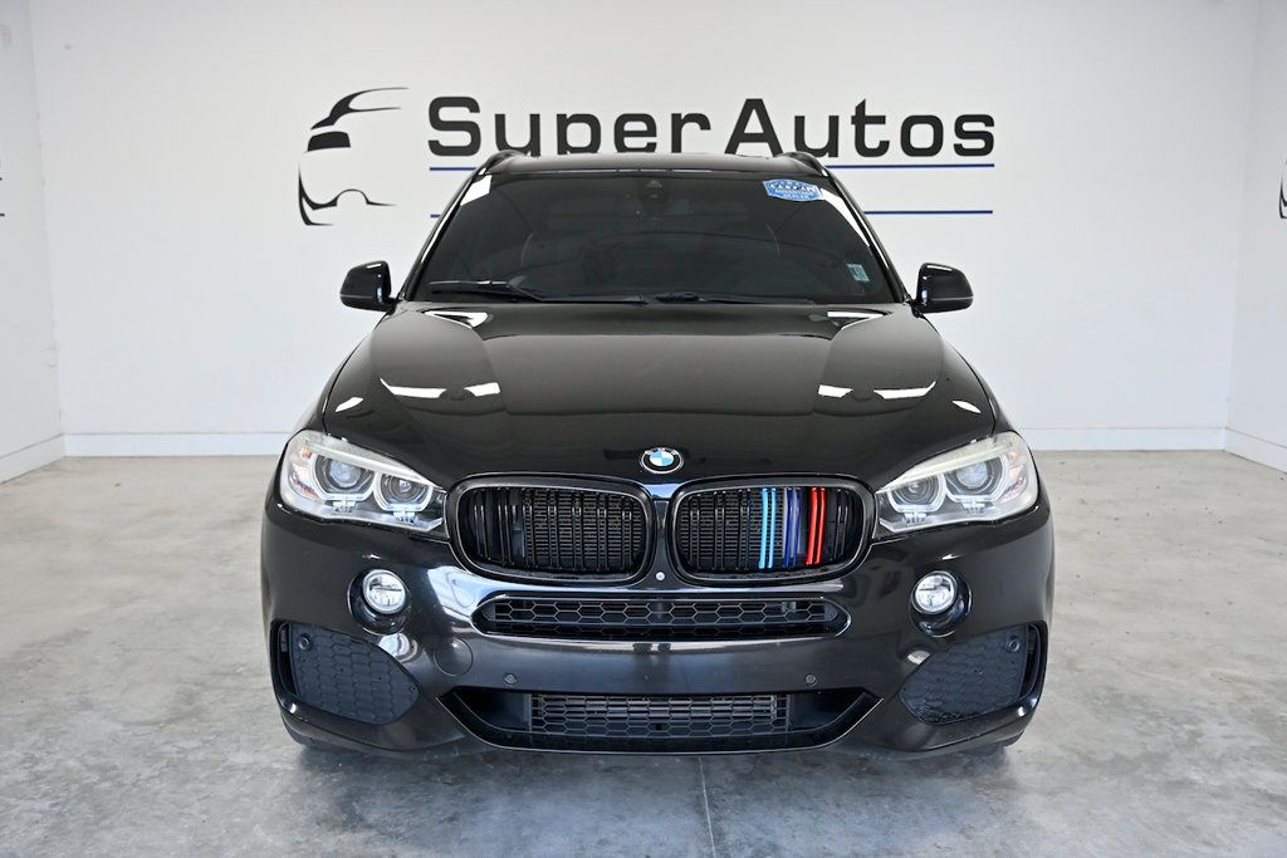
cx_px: 644
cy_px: 429
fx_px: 1216
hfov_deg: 55.8
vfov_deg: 38.9
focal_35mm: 34
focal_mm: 34
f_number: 5
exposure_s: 1/1000
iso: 2000
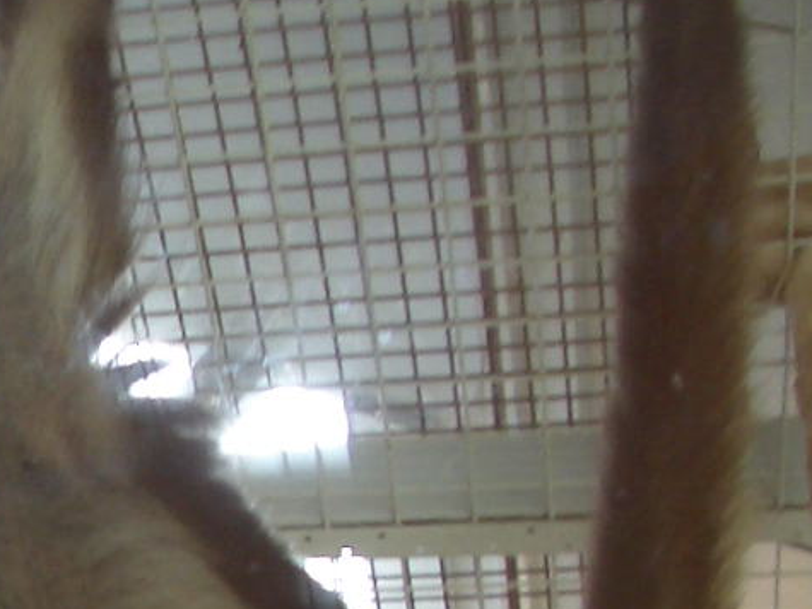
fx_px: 2767
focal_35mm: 118
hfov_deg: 15.3
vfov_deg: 12.0
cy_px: 893
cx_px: -432
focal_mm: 5.8
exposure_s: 1/20
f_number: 2.6
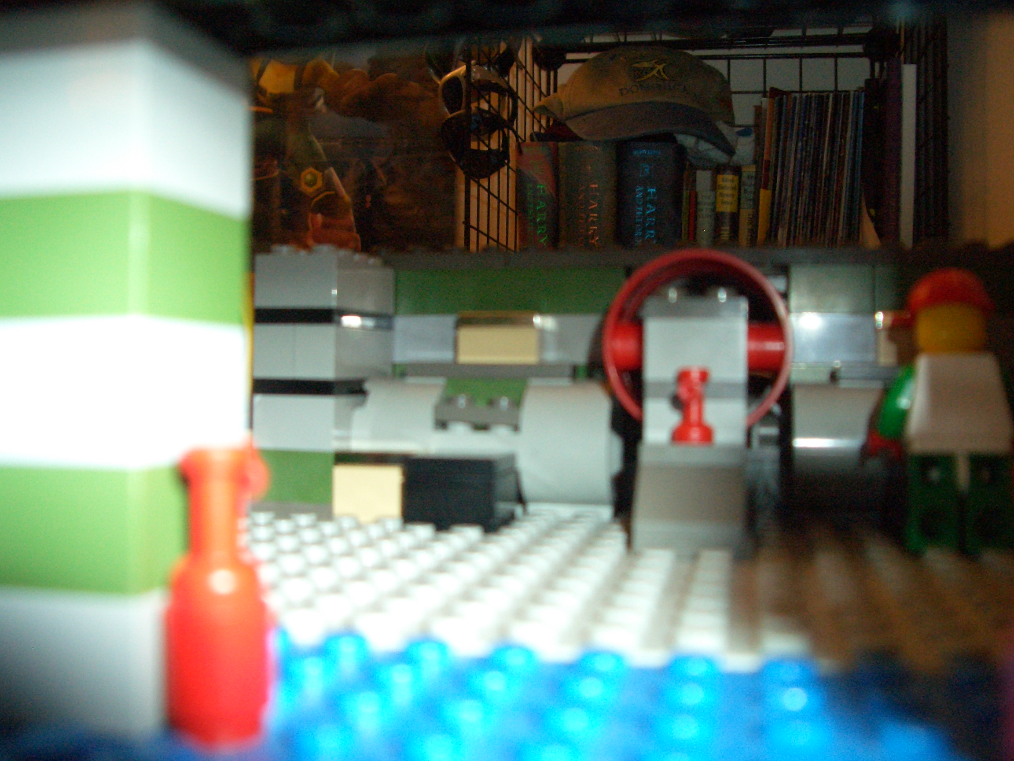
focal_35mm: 35
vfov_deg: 40.7
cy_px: 380
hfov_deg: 52.6
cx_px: 507
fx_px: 1025
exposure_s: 1/60
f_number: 2.6
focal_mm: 5.8
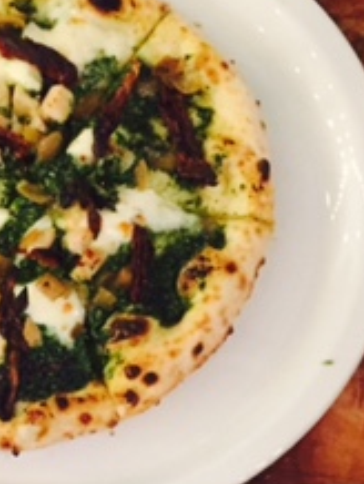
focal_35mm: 85
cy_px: 540
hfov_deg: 16.9
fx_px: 1189
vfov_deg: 21.7
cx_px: -20
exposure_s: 1/15
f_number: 2.2
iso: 250
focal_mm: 4.15
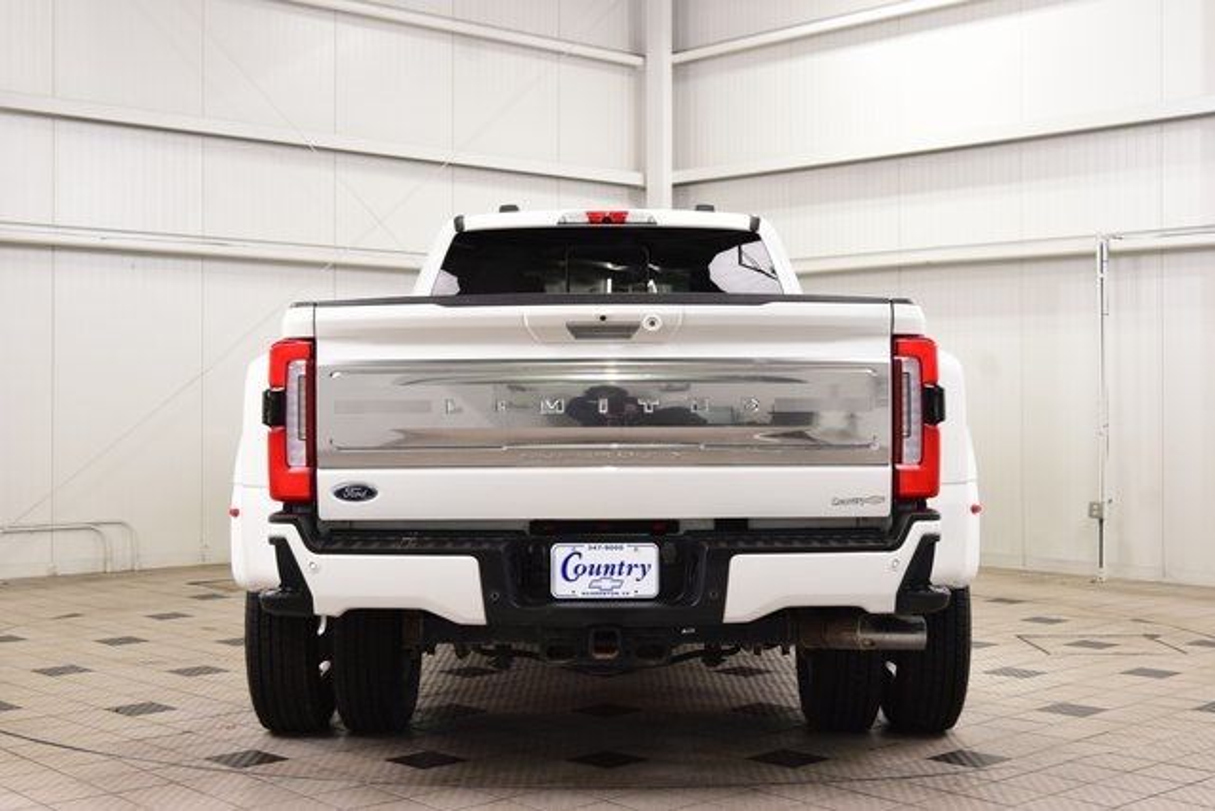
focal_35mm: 51
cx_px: 608
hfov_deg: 38.9
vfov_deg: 26.5
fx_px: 1722
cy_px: 406
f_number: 8
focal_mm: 34
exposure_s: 1/60
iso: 1400
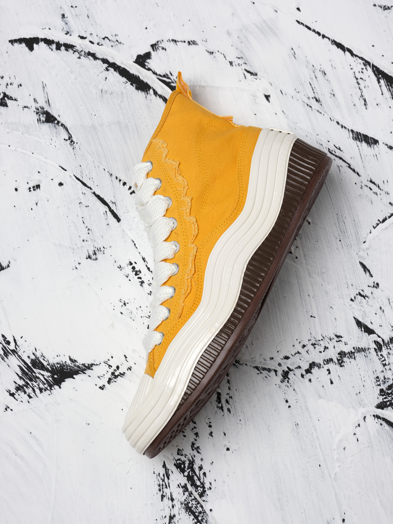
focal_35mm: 95
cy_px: 262
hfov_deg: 15.6
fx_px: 1438
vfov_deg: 20.7
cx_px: 196
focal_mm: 120
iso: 160
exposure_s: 1/100
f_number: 14
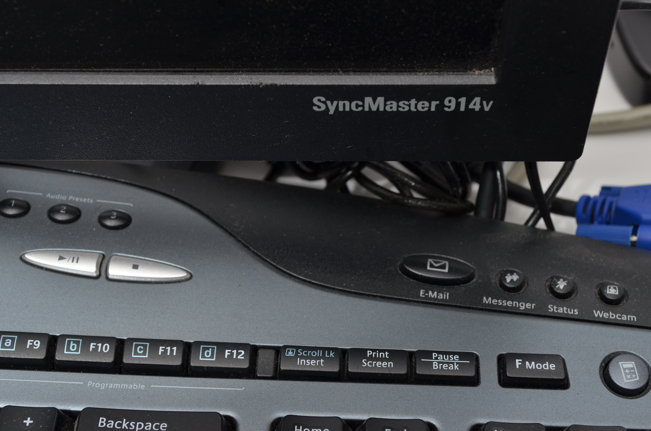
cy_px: 216
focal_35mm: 63
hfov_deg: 32.0
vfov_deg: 21.5
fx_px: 1137
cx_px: 326
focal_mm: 42
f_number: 8
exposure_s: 1/125
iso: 250
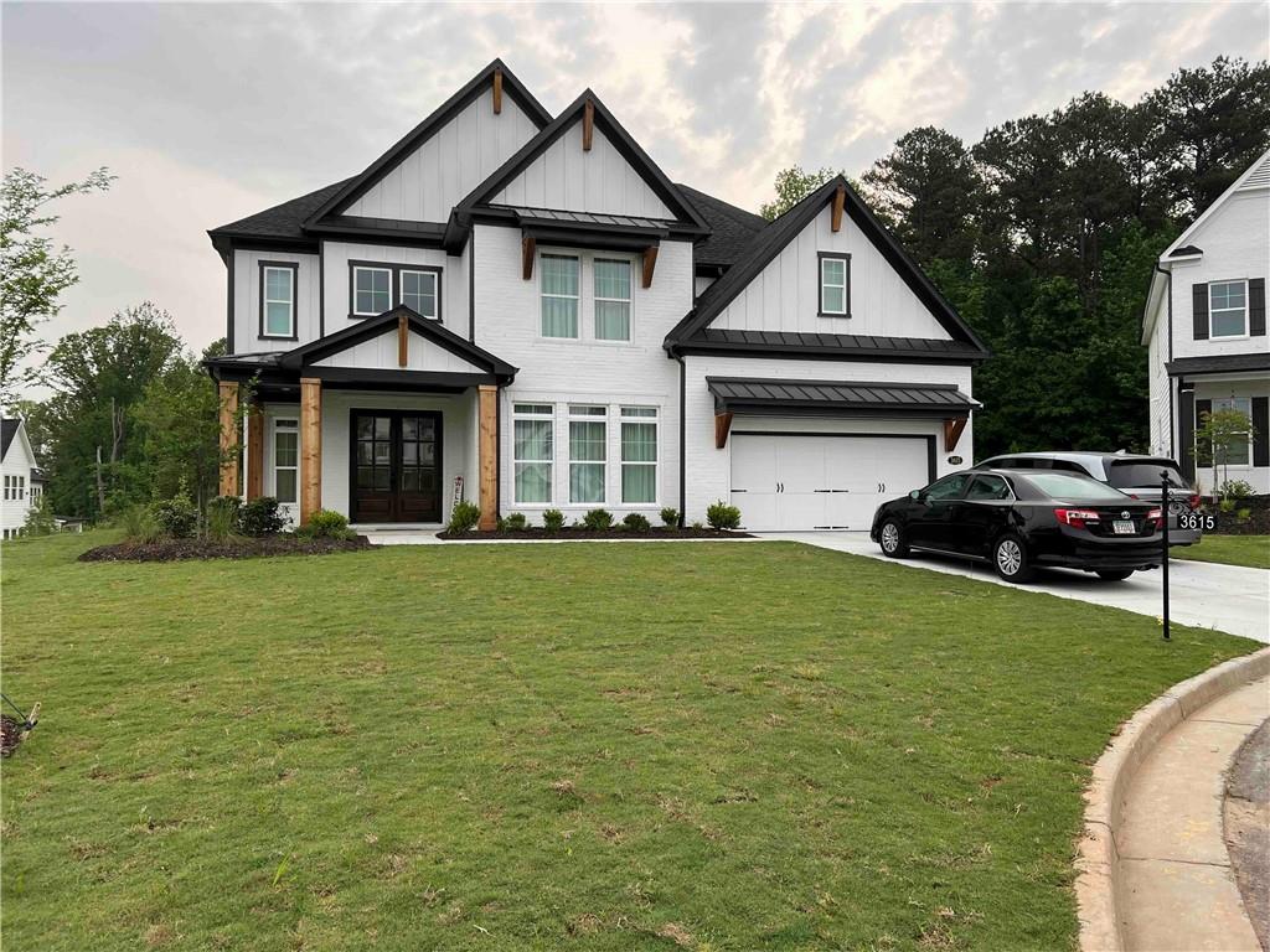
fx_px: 954
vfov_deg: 53.1
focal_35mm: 26
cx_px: 635
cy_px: 476
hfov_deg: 67.3
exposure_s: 1/617
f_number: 1.5
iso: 50
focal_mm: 5.7
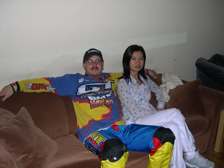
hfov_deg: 49.0
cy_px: 84
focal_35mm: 38
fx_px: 246
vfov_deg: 37.7
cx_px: 112
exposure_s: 1/60
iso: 100
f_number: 2.8
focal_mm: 8
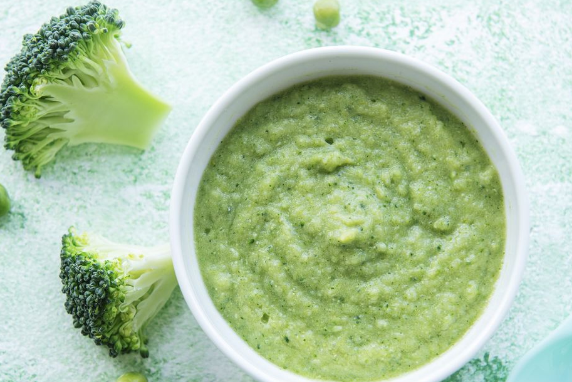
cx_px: 273
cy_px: 225
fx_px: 1463
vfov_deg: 14.9
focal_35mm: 92
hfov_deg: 22.1
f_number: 7.1
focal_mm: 70
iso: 160
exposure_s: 1/60
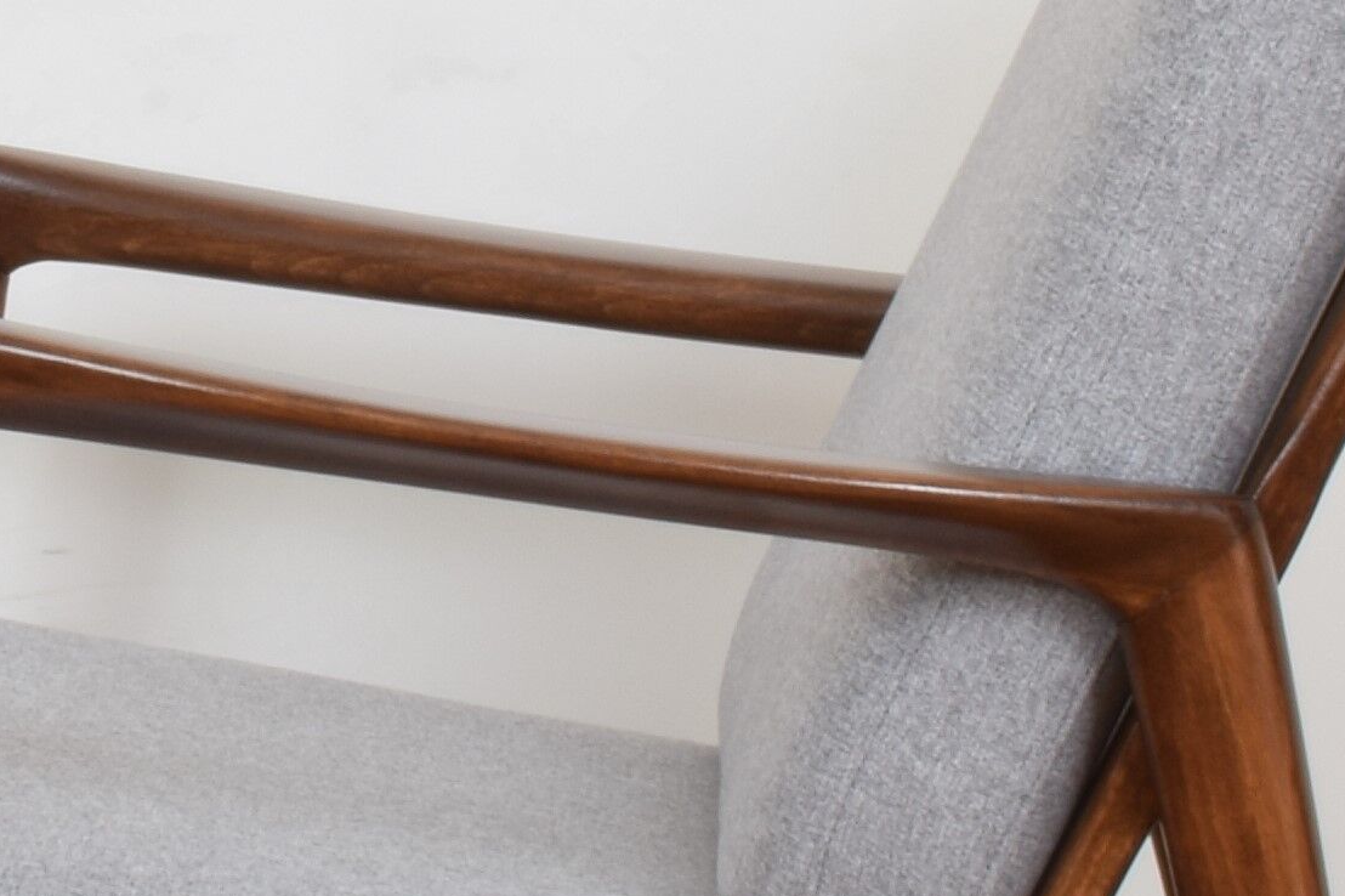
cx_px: 335
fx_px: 7283
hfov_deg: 10.5
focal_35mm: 195
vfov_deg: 7.0
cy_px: 214
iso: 100
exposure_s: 4
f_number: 25
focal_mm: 24
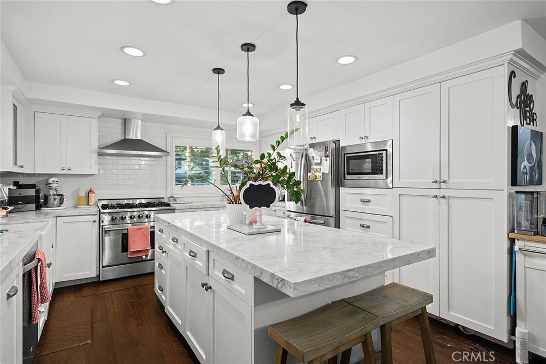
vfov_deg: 67.3
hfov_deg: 90.0
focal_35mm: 18
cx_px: 273
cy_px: 182
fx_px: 273
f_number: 5
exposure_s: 1/80
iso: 1000
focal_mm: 18
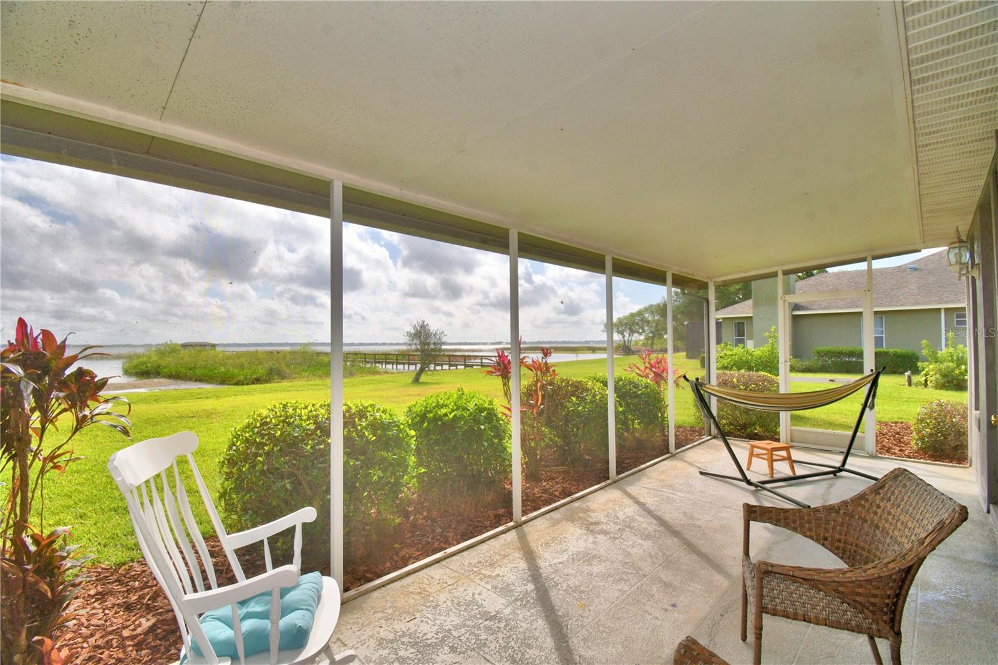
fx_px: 416
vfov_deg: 77.3
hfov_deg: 100.4
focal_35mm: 15
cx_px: 499
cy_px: 332
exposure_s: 1/250
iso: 100
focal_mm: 10
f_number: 11
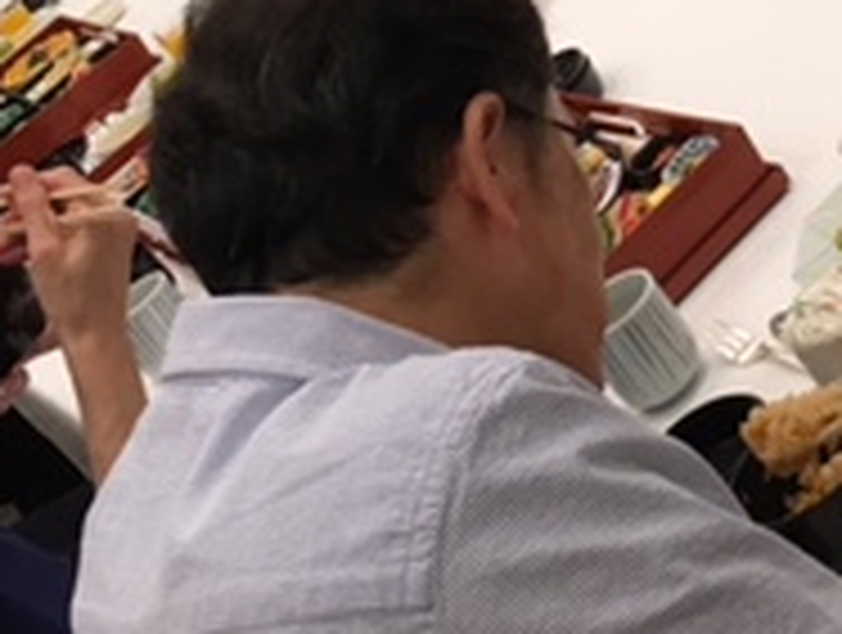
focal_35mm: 99
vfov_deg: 13.8
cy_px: -409
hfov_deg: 19.4
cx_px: 774
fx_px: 2413
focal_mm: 4.15
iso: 40
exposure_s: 1/30
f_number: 2.2
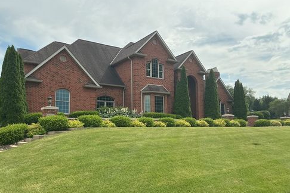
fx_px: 250
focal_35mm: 31
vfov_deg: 42.2
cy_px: 109
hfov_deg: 60.3
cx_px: 144
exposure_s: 1/2320
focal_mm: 3
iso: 25
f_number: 1.8
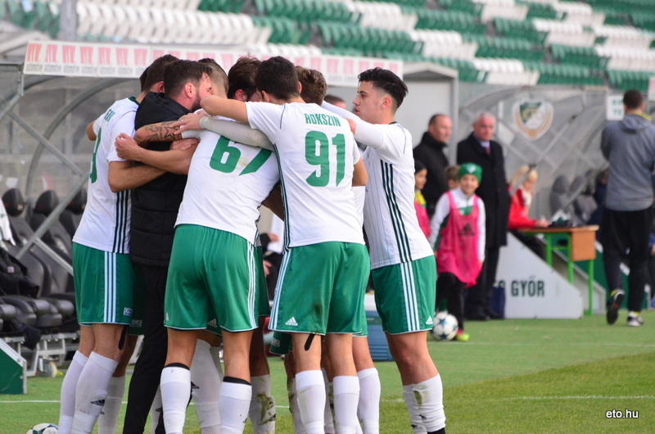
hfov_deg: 5.5
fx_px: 6809
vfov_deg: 3.7
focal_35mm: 375
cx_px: 328
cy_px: 217
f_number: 5.6
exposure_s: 1/640
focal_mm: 250
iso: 2200
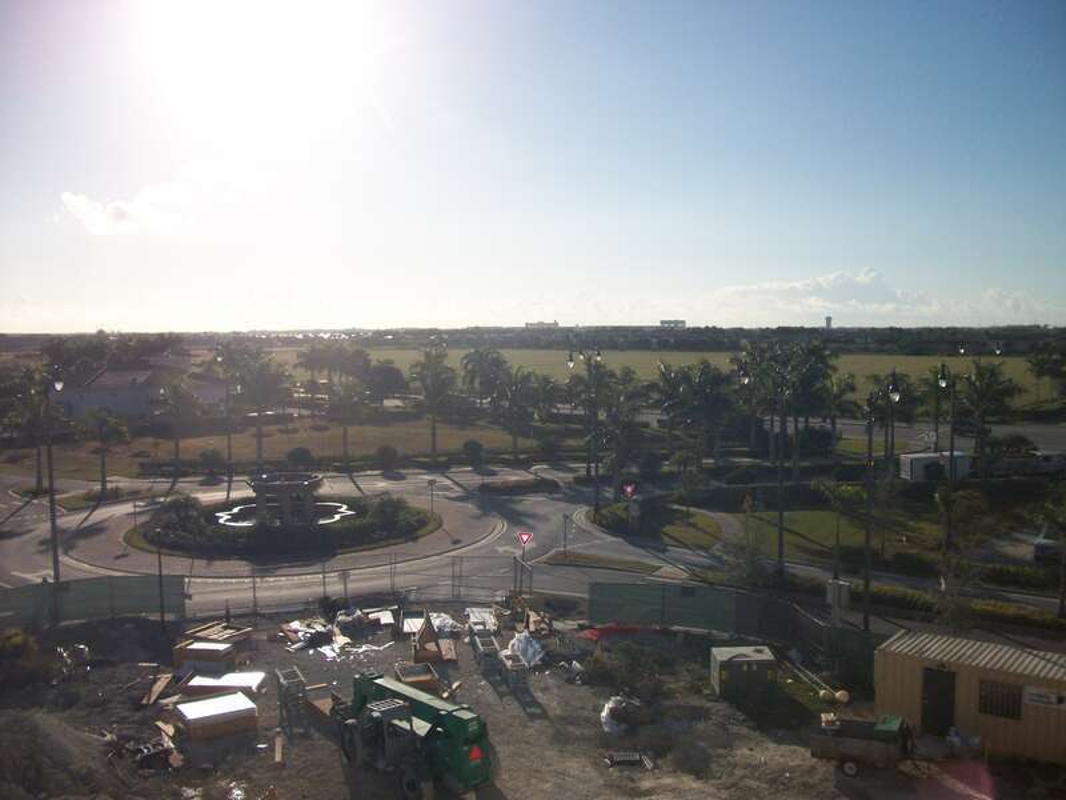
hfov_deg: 56.8
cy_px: 400
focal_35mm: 32
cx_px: 533
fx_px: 985
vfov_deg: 44.2
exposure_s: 1/1000
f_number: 8.8
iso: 200
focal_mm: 5.7
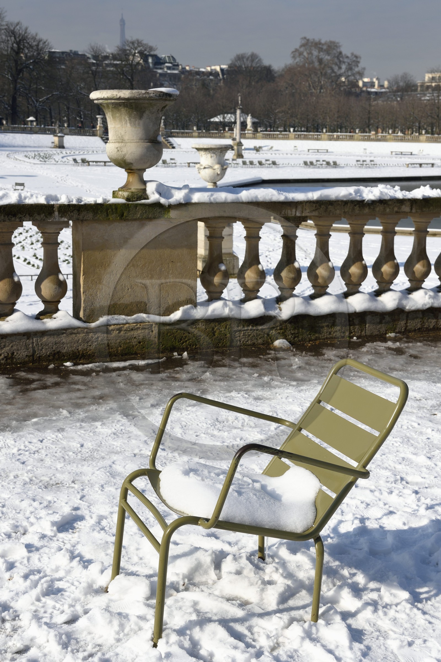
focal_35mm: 55
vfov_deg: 36.3
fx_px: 1012
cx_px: 220
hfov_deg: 24.6
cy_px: 331
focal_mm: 55
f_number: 13
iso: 200
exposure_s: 1/320
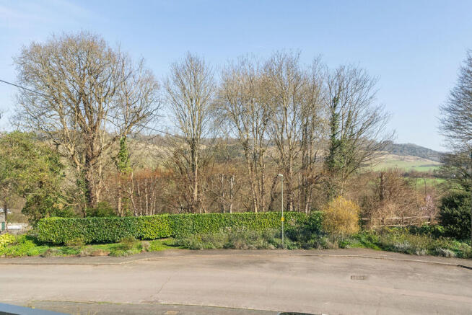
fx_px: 315
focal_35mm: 24
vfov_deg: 53.2
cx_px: 236
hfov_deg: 73.7
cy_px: 158
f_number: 7.1
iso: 2000
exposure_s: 1/2000
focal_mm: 24
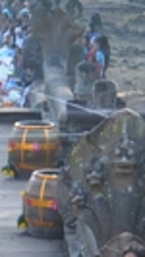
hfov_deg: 3.8
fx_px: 2149
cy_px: 462
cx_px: -296
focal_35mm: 315
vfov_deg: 6.7
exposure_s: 1/125
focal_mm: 26
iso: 250
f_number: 5.6
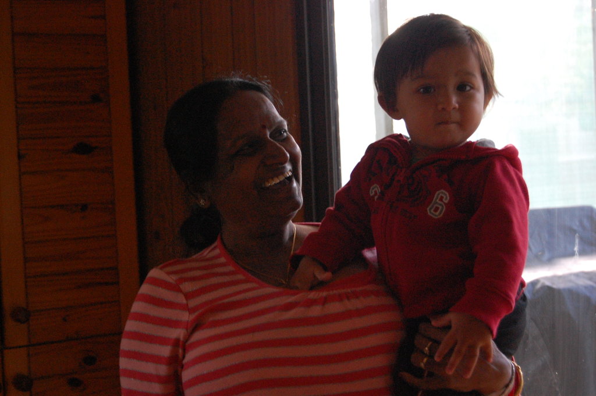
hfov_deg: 27.0
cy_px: 198
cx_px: 298
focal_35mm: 75
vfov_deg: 18.2
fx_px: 1241
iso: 1600
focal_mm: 50
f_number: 5.6
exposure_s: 1/60
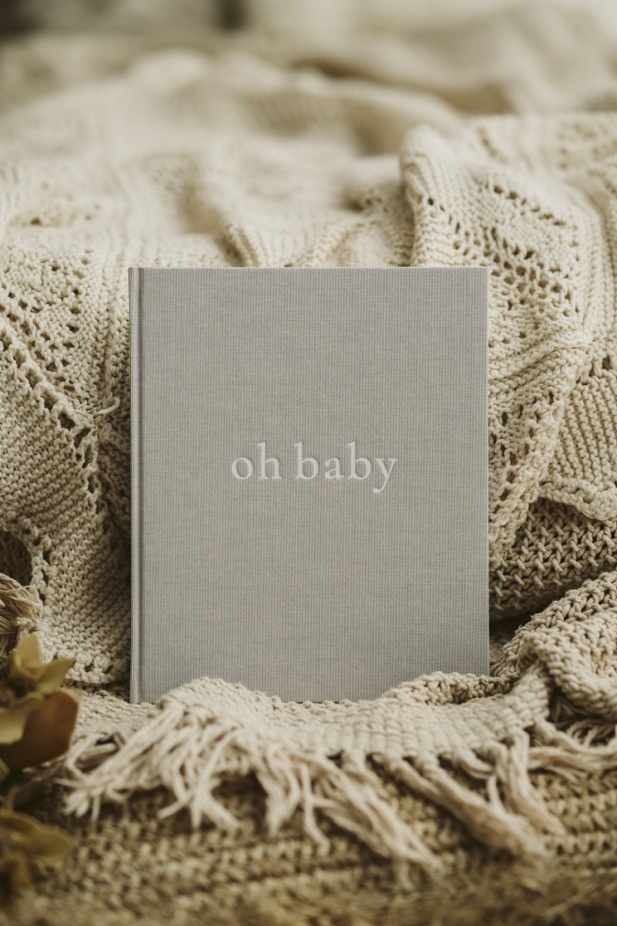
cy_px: 463
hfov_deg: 16.1
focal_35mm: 85
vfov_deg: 23.9
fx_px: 2186
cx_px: 308
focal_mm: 85
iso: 50
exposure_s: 1/160
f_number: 2.2
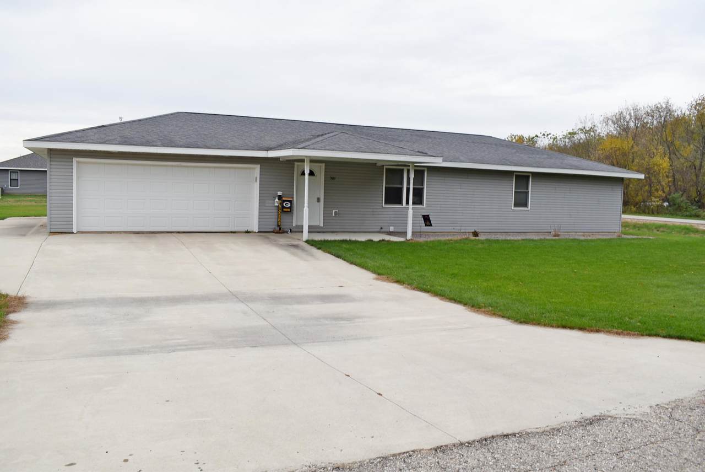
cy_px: 236
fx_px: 588
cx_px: 352
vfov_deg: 43.7
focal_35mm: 30
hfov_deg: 61.9
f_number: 7.1
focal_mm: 20
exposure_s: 1/200
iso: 100
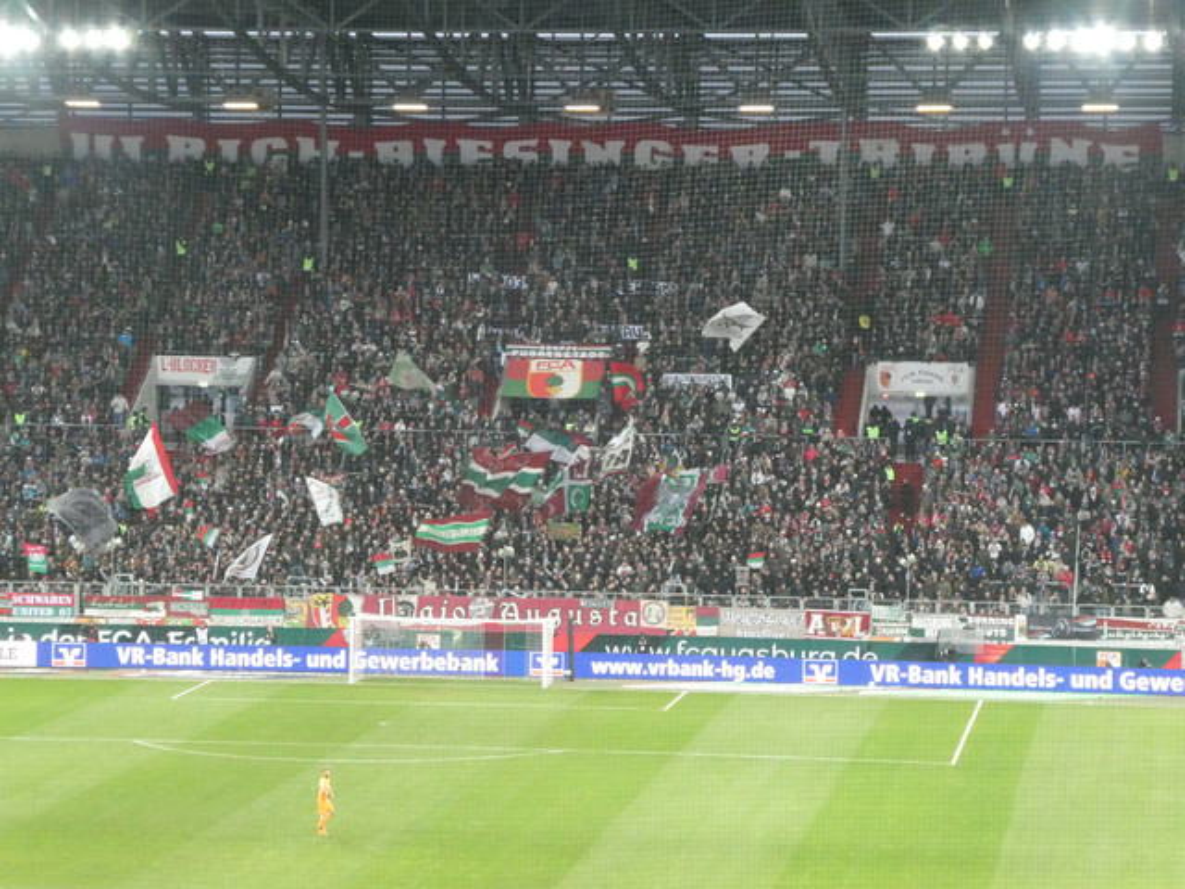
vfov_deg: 14.0
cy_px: 444
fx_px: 3629
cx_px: 592
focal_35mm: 106
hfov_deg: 18.5
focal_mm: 19
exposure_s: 1/80
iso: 1250
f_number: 5.1
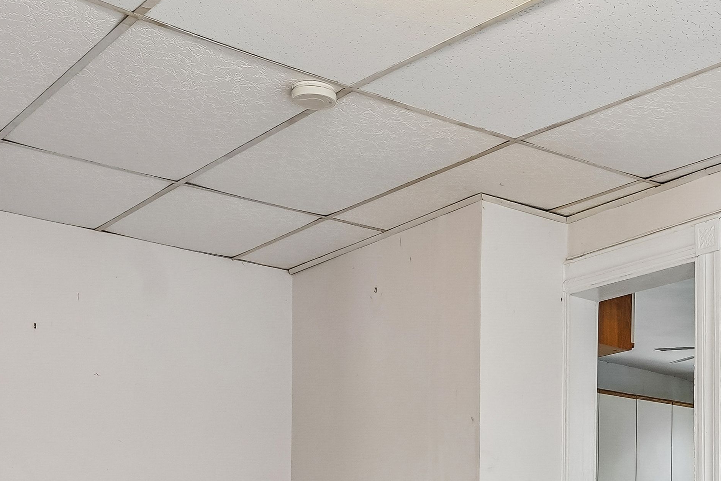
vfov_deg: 24.1
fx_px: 1021
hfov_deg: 36.2
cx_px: 668
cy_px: 574
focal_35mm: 51
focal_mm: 16
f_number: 7.1
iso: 400
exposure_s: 1/40
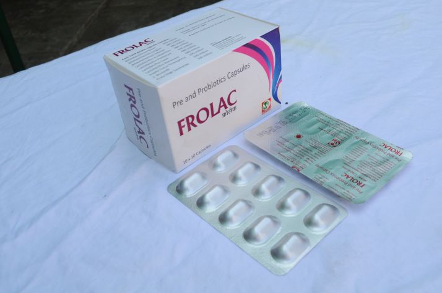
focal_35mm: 37
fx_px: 454
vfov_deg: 35.8
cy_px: 133
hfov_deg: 51.9
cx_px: 233
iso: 400
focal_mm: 22
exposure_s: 1/250
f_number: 9
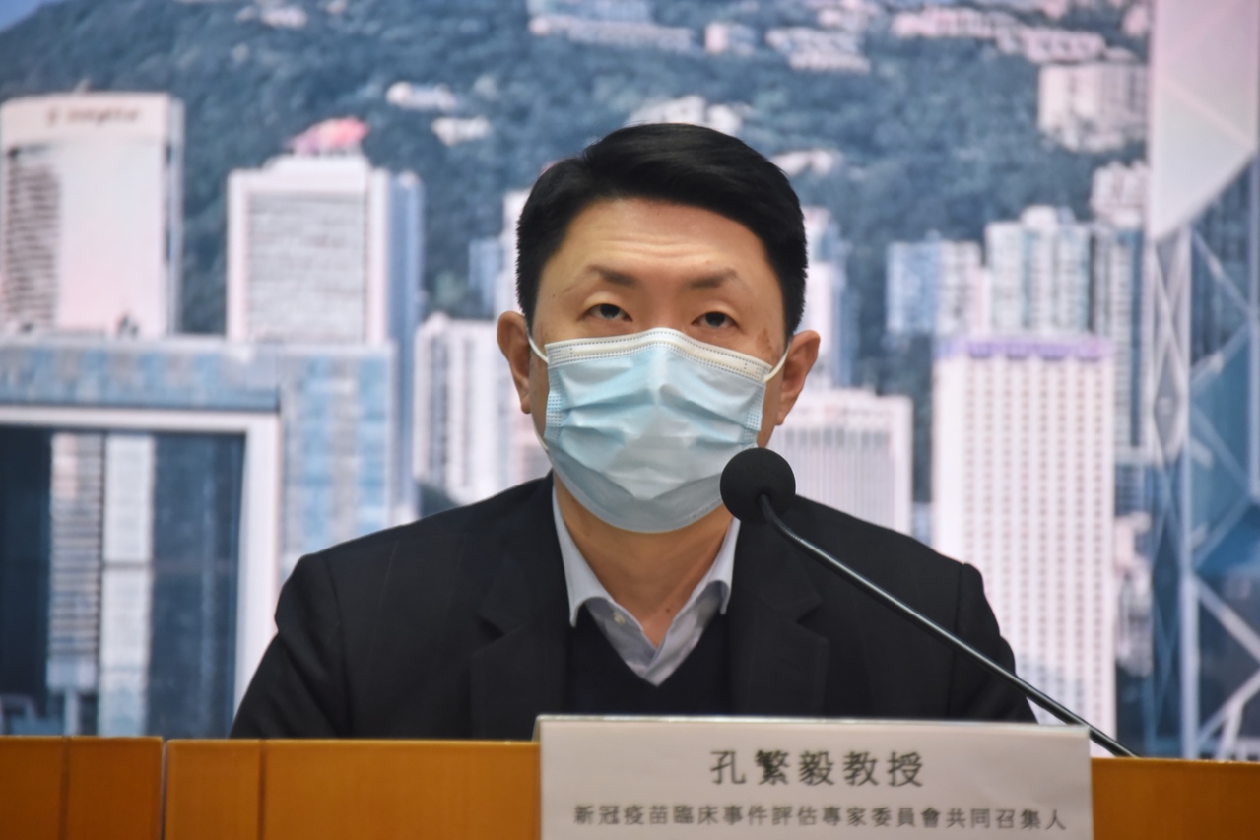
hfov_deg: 8.2
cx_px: 630
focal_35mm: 250
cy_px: 420
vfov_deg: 5.5
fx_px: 8750
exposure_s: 1/100
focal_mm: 250
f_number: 5.6
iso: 3200
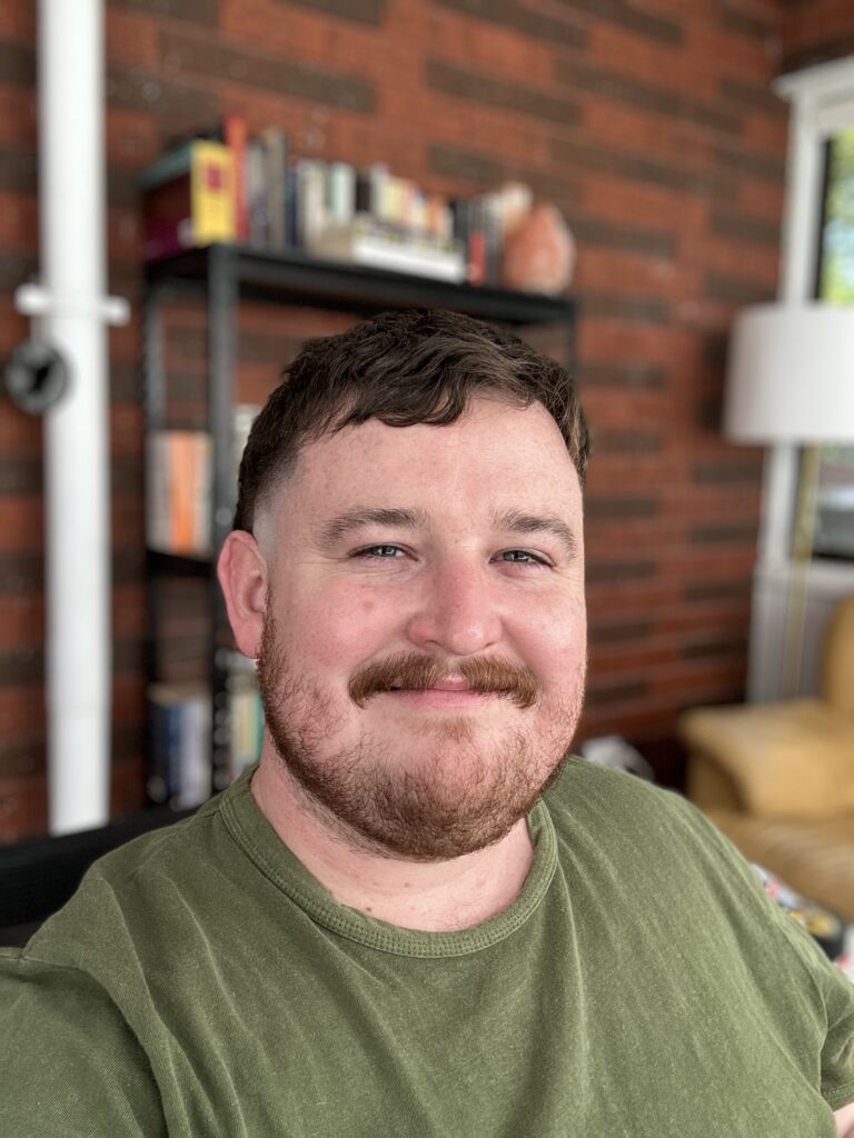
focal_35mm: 30
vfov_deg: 60.0
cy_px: 569
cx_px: 427
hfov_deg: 46.8
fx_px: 987
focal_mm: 2.69
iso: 32
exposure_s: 1/121
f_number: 1.9
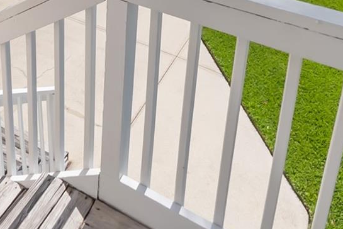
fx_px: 419
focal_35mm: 44
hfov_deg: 42.7
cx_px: 74
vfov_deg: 24.8
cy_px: -97
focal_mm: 10
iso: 640
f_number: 4.5
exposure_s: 1/1500
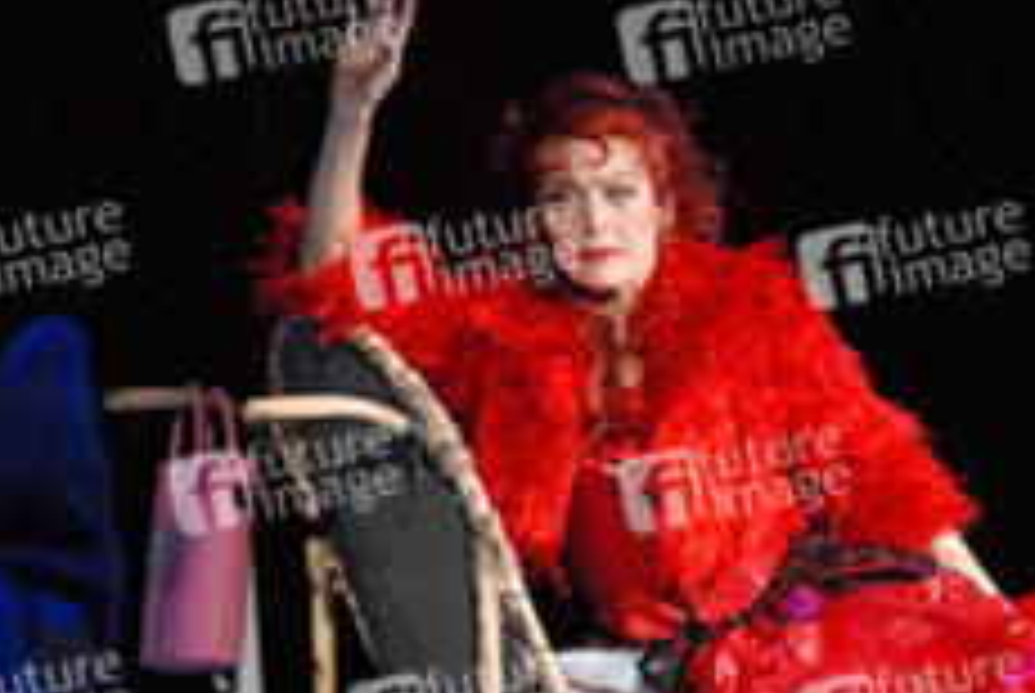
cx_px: 788
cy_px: 594
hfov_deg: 3.5
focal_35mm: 584
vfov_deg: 2.4
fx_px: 16811
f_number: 5
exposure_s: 1/250
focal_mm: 200
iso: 800
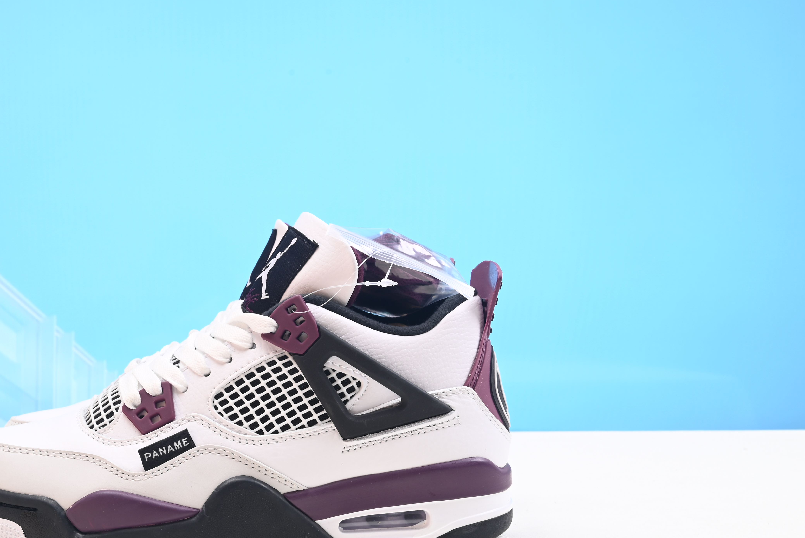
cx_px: 248
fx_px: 1297
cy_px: 254
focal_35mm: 58
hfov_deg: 34.1
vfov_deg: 23.4
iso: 100
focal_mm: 40
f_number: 16
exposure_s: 1/1.6
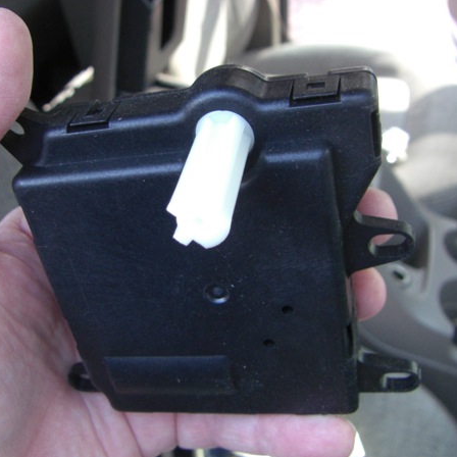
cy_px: 228
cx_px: 198
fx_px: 672
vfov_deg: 37.6
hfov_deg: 37.5
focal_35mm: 45
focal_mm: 6.3
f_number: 3.4
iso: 200
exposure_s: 1/50
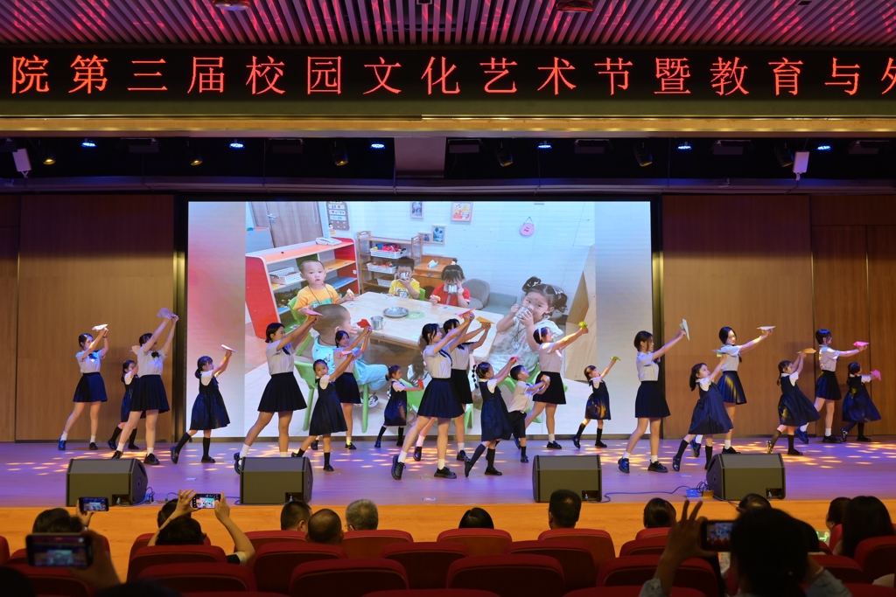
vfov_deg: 36.0
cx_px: 448
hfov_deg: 51.9
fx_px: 921
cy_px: 298
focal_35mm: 37
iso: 640
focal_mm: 37
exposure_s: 1/100
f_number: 5
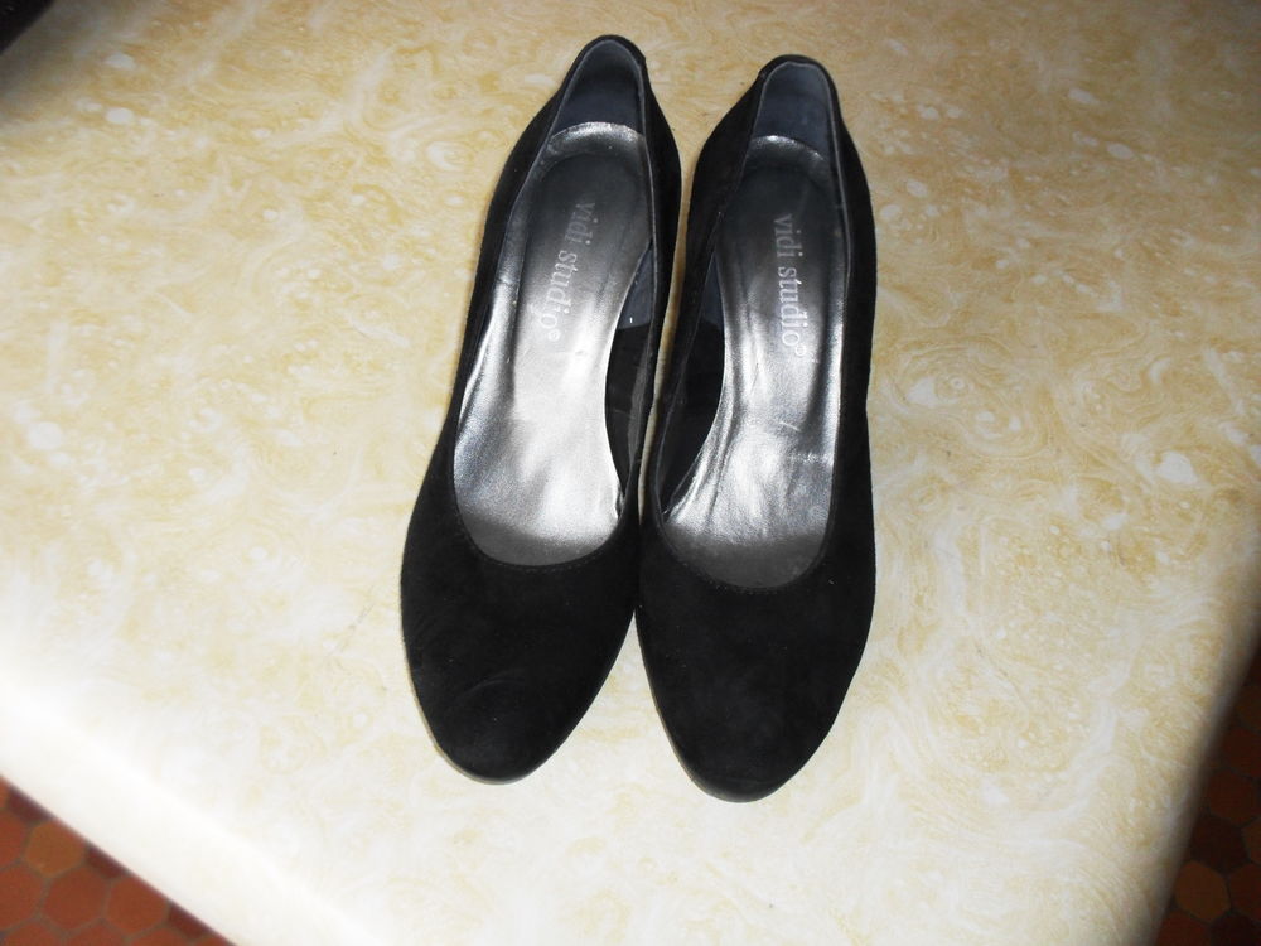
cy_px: 473
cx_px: 630
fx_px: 1275
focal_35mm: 35
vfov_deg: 40.7
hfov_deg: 52.6
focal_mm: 6.3
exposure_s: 1/45
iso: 200
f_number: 3.2
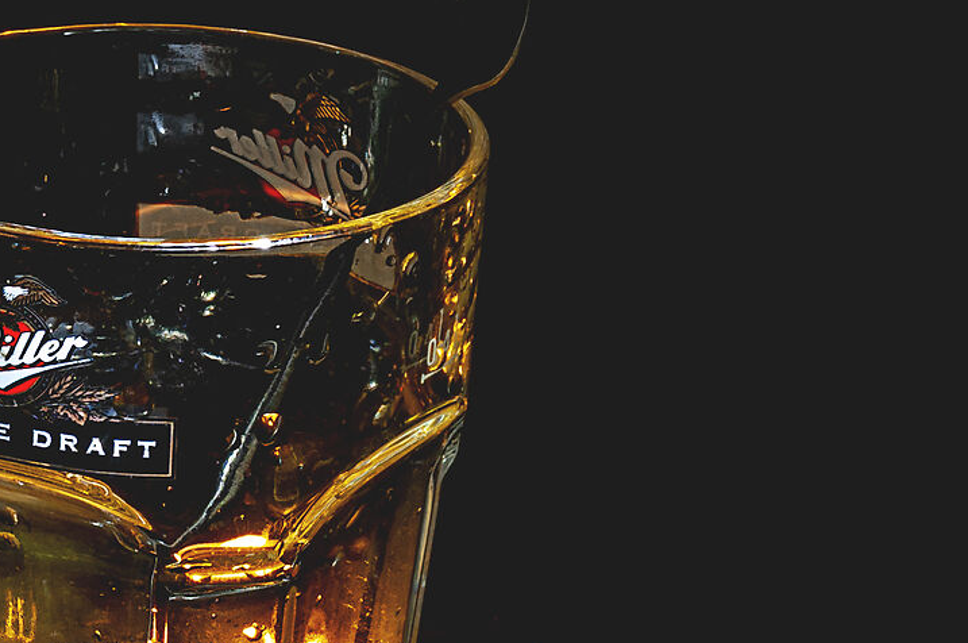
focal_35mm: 251
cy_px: 249
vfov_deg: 5.5
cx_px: -645
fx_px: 6740
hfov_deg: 8.0
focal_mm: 50
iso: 100
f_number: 11
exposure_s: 4
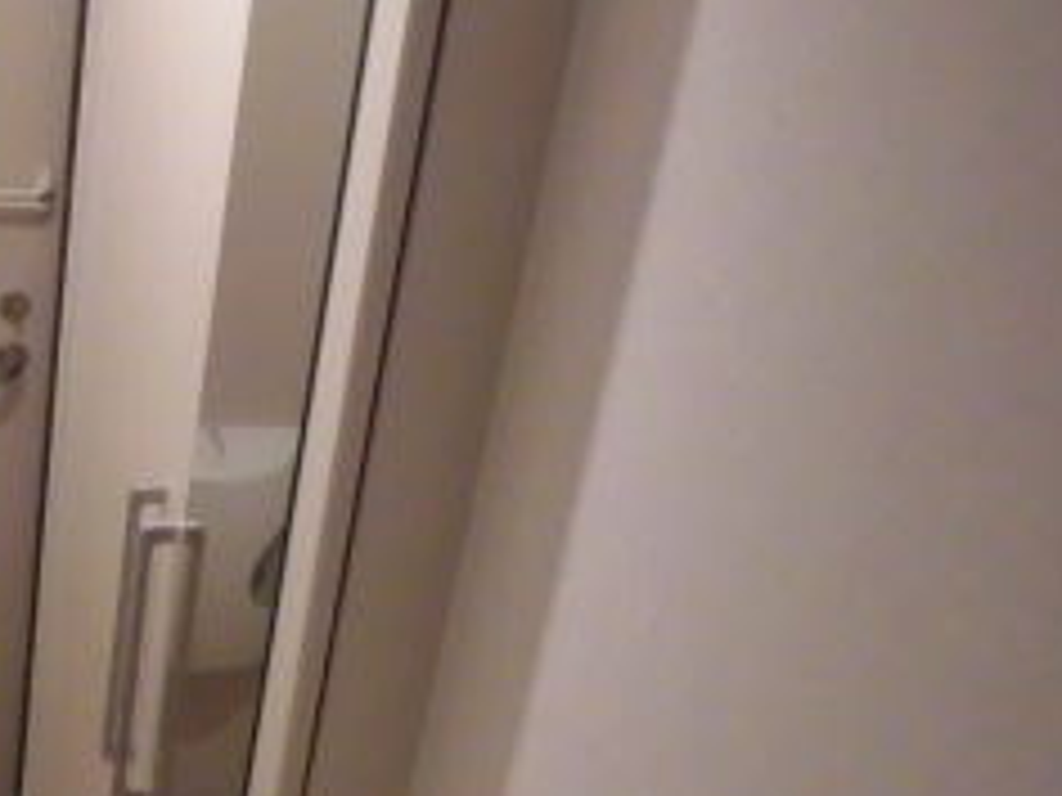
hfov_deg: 27.6
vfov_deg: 22.5
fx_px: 1994
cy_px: 535
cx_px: -63
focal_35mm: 65
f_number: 3.1
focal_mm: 4.3
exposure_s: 1/60
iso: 800
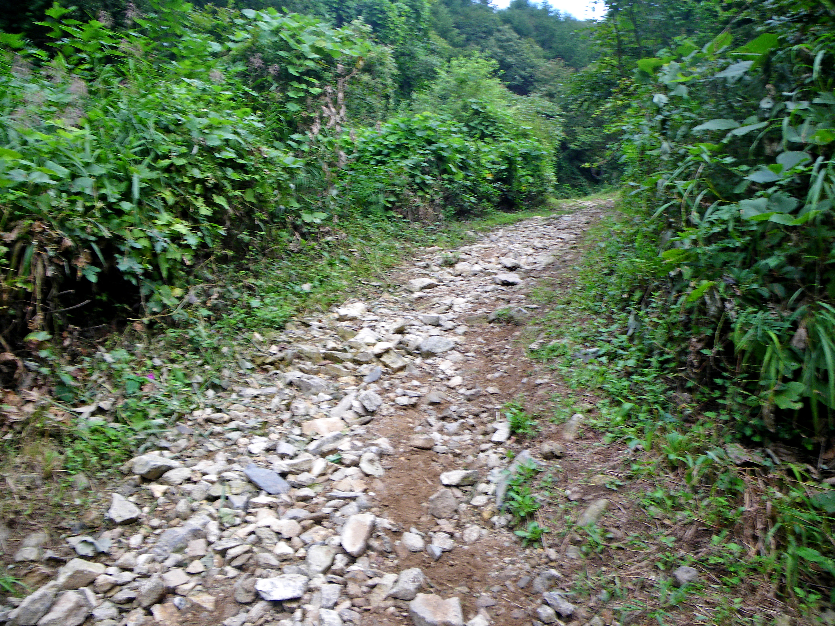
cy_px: 313
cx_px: 418
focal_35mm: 28
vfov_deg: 49.7
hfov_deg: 63.4
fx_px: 675
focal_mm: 5
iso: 50
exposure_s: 1/60
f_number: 3.5
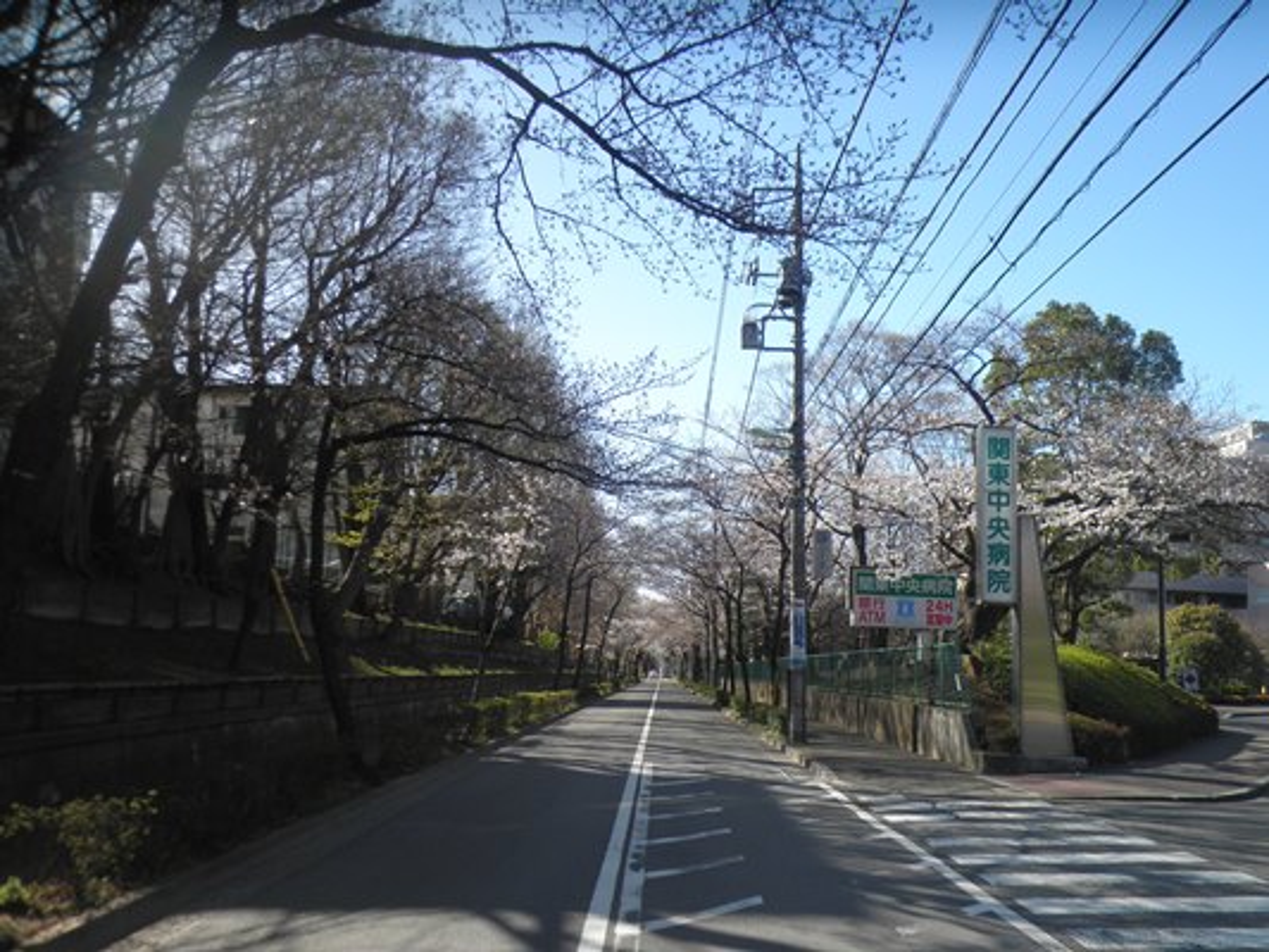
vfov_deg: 53.1
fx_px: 953
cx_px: 634
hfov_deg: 67.3
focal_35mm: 26
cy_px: 476
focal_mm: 4.7
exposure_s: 1/80
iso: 64
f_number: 7.9
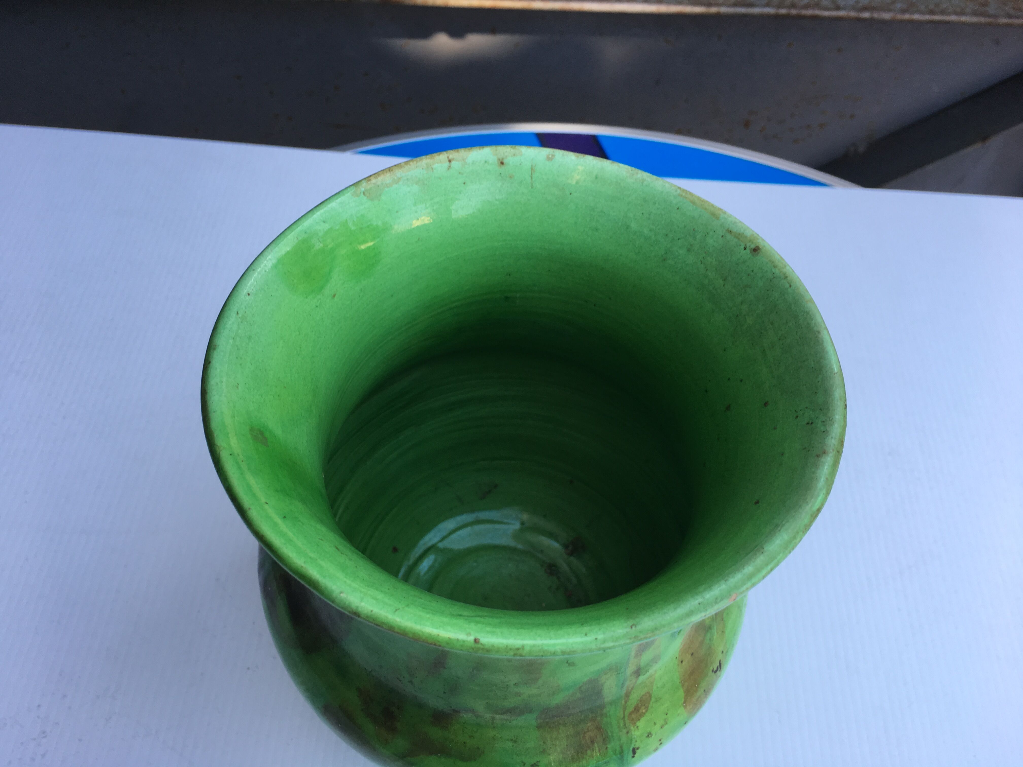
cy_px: 384
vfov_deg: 48.2
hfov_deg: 61.7
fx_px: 857
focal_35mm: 29
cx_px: 512
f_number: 2.2
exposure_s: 1/125
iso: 25
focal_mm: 4.15
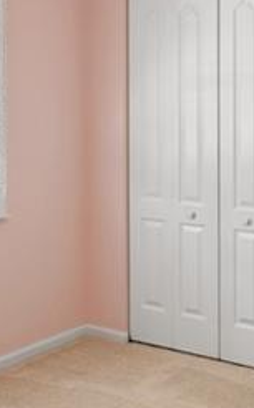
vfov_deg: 29.4
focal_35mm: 68
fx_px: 756
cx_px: 234
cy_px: 72
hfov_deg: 18.7
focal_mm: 16
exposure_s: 2
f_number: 9
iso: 100
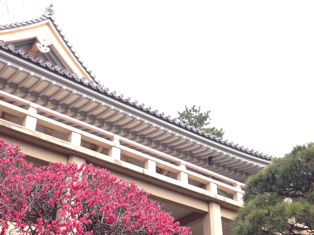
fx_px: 508
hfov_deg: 34.3
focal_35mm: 56
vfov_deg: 26.1
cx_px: 182
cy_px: 133
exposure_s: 1/412
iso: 50
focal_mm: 4.28
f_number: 2.4
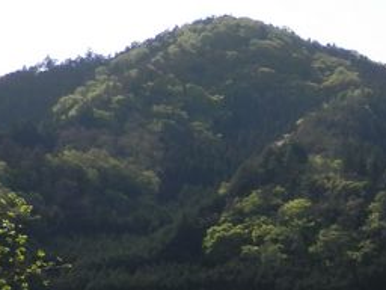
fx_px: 870
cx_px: 588
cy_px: 381
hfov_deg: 21.0
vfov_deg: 17.7
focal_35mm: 78
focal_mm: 4.5
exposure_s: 1/125
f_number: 8.7
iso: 80
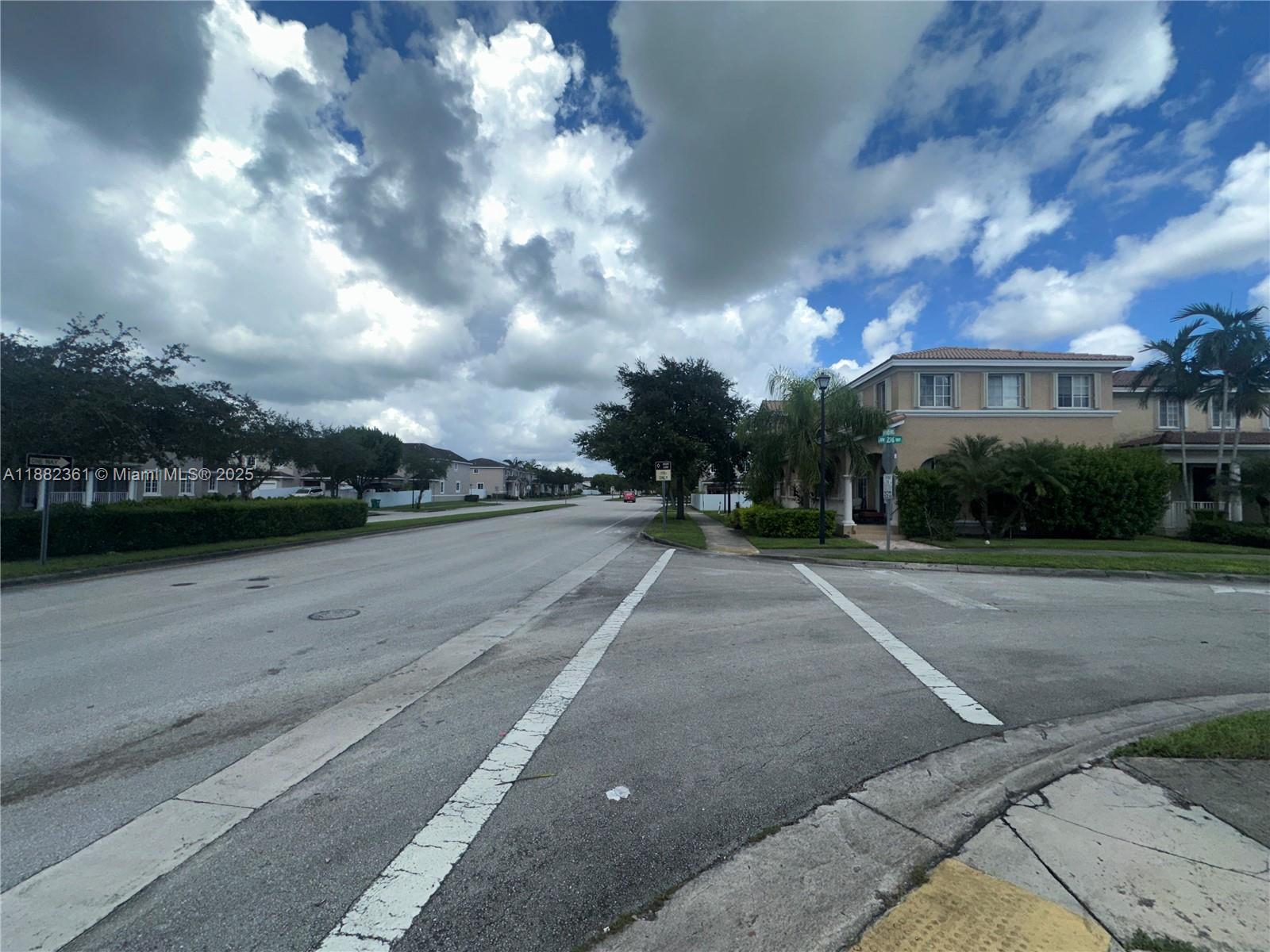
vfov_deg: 85.7
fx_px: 514
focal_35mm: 14
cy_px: 476
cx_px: 635
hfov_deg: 102.1
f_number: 2.2
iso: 50
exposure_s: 1/3205
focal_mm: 2.22
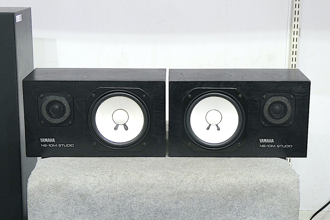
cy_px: 113
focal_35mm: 68
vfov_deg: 20.0
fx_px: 623
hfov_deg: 29.7
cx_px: 165
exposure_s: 1/10
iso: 200
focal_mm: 11.7
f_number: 4.4
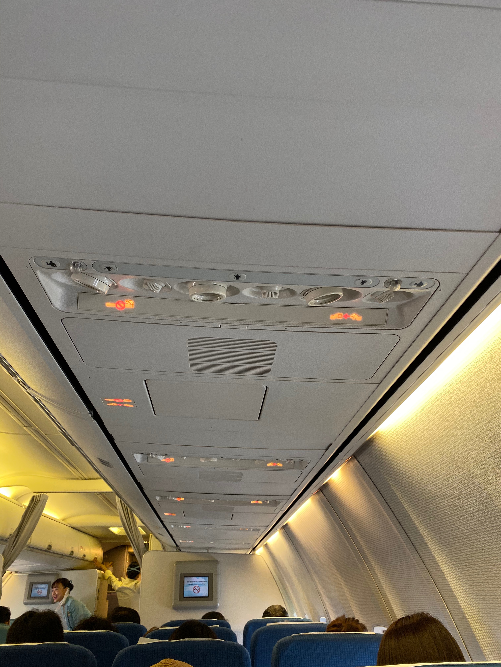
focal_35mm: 26
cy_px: 334
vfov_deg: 67.3
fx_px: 502
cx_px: 250
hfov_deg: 53.1
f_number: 1.8
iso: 125
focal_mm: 4.25
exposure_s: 1/60
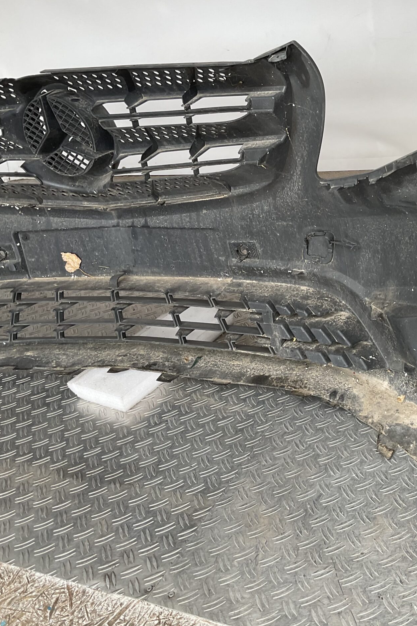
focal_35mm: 41
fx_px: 712
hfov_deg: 31.8
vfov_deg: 47.4
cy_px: 318
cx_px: 333
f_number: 1.8
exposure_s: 1/100
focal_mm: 3
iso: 20
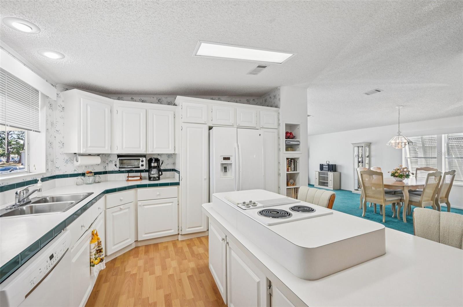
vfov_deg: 77.2
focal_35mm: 15
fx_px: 193
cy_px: 154
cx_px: 232
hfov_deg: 100.5
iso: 400
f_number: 8
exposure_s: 1/60
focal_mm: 15
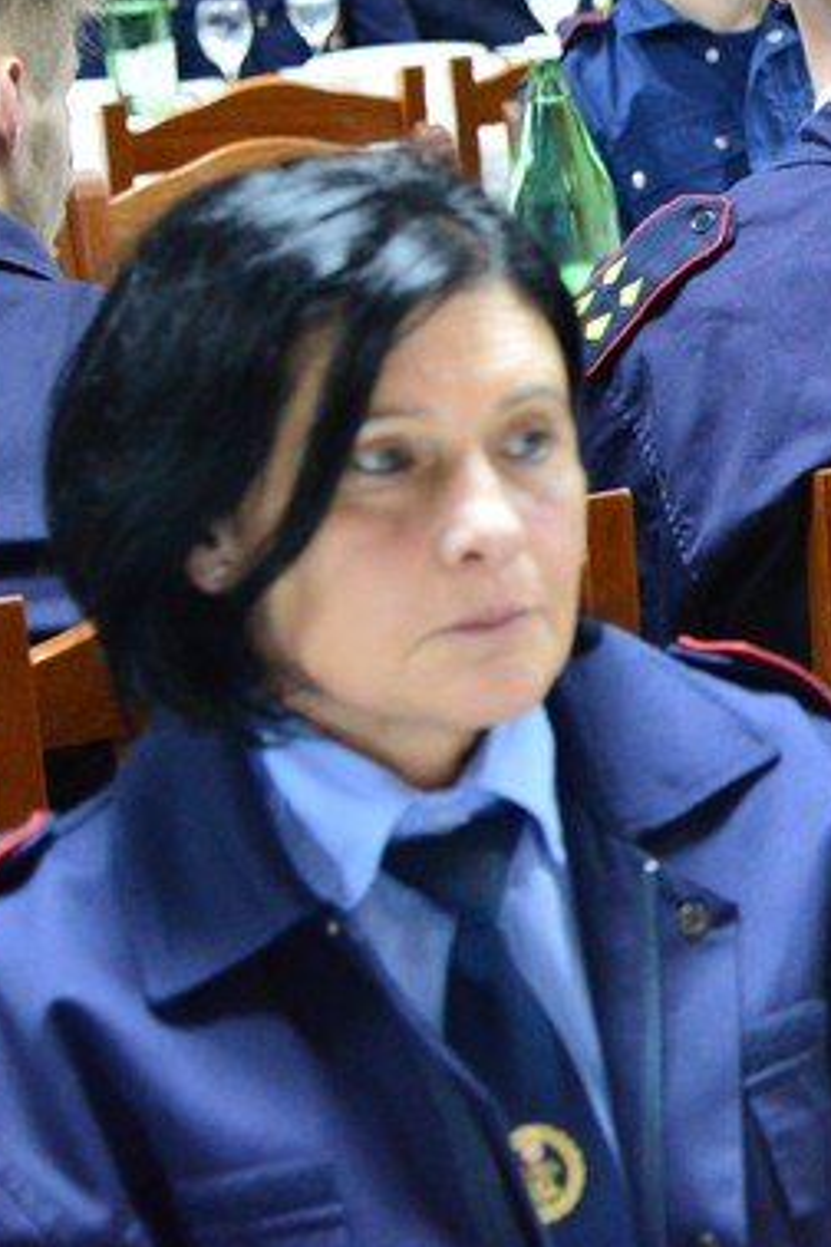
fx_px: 3843
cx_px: 1336
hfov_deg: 11.7
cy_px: 383
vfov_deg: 18.4
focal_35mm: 111
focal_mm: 50
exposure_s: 1/50
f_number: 4
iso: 6400
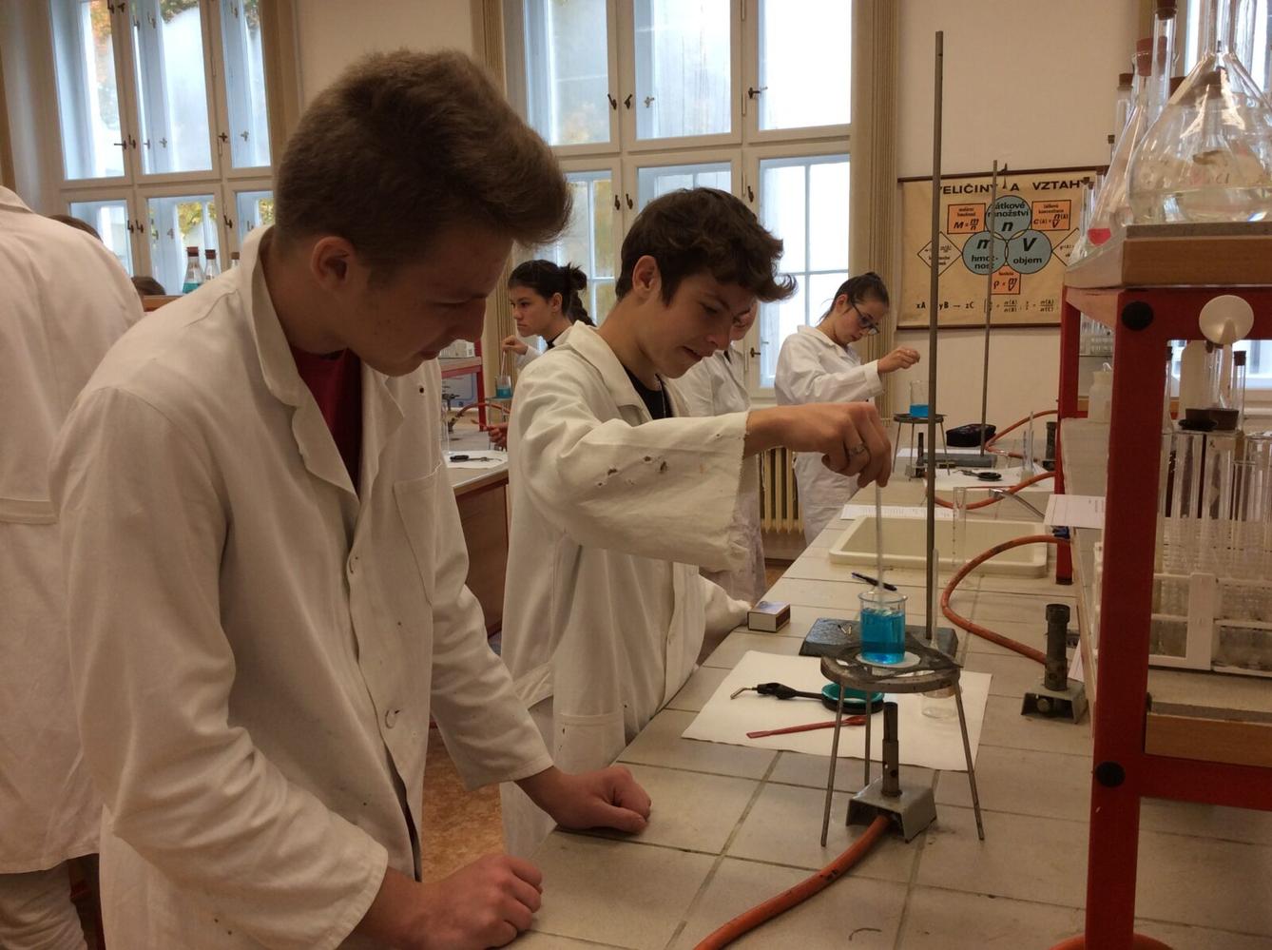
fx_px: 1174
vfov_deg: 44.0
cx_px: 636
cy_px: 475
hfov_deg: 56.9
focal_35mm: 32
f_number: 2.4
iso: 32
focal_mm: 3.3
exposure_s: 1/50
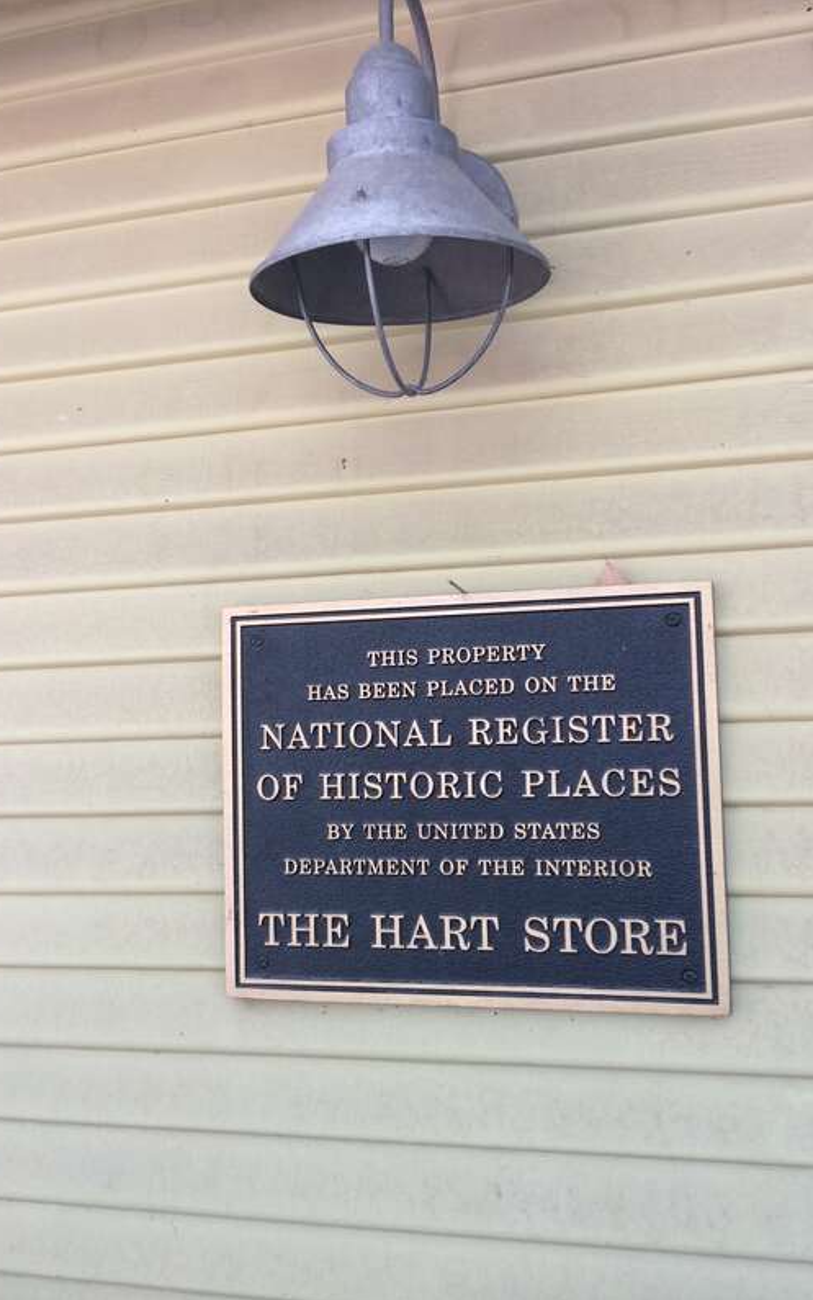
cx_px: 442
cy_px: 652
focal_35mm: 32
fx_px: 1134
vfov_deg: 59.6
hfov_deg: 39.4
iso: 50
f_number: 2.2
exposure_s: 1/60
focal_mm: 4.12
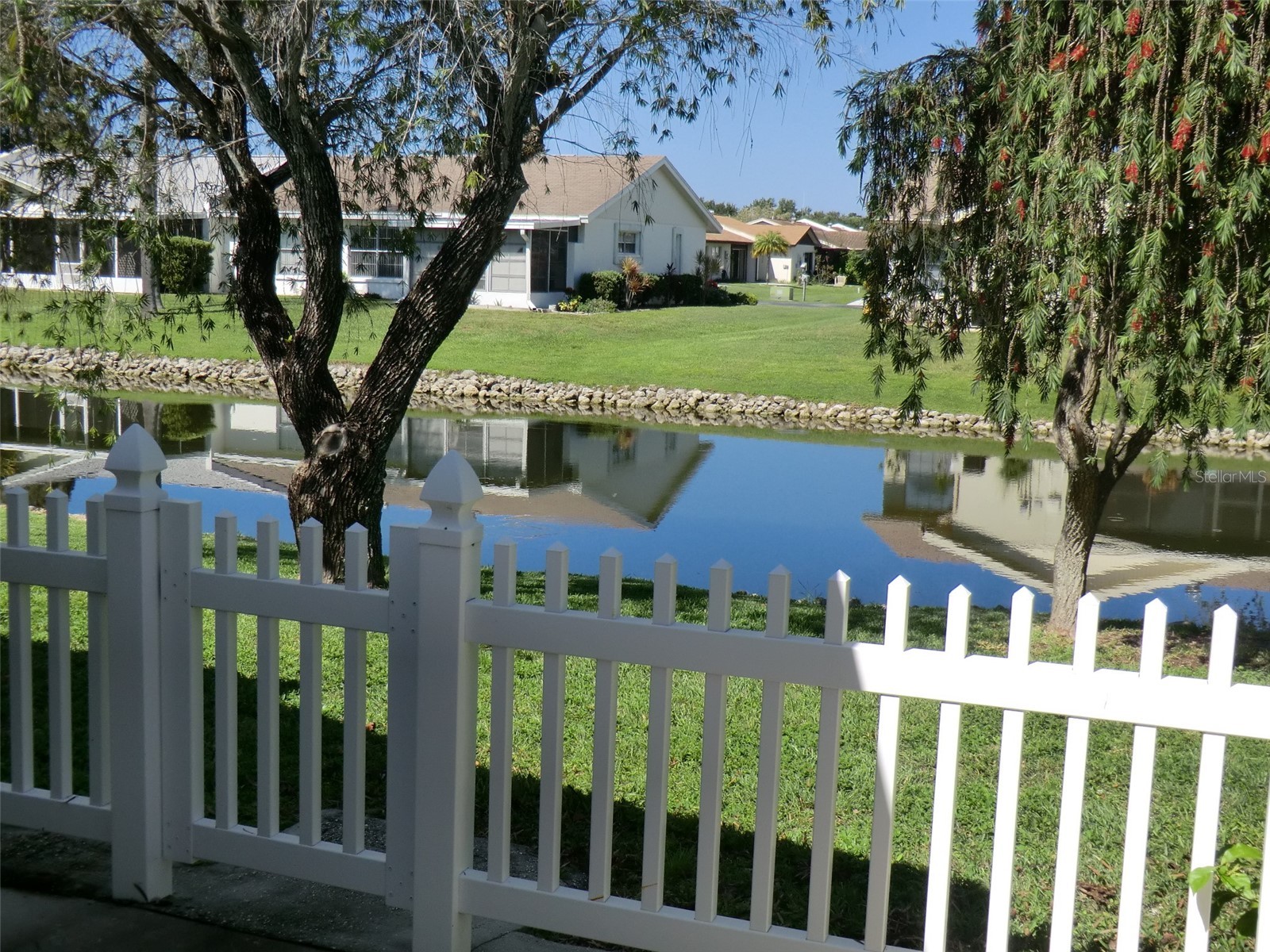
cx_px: 635
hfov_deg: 46.8
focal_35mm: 40
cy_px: 476
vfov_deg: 36.0
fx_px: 1468
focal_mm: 7.1
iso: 64
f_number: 3.8
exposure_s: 1/800
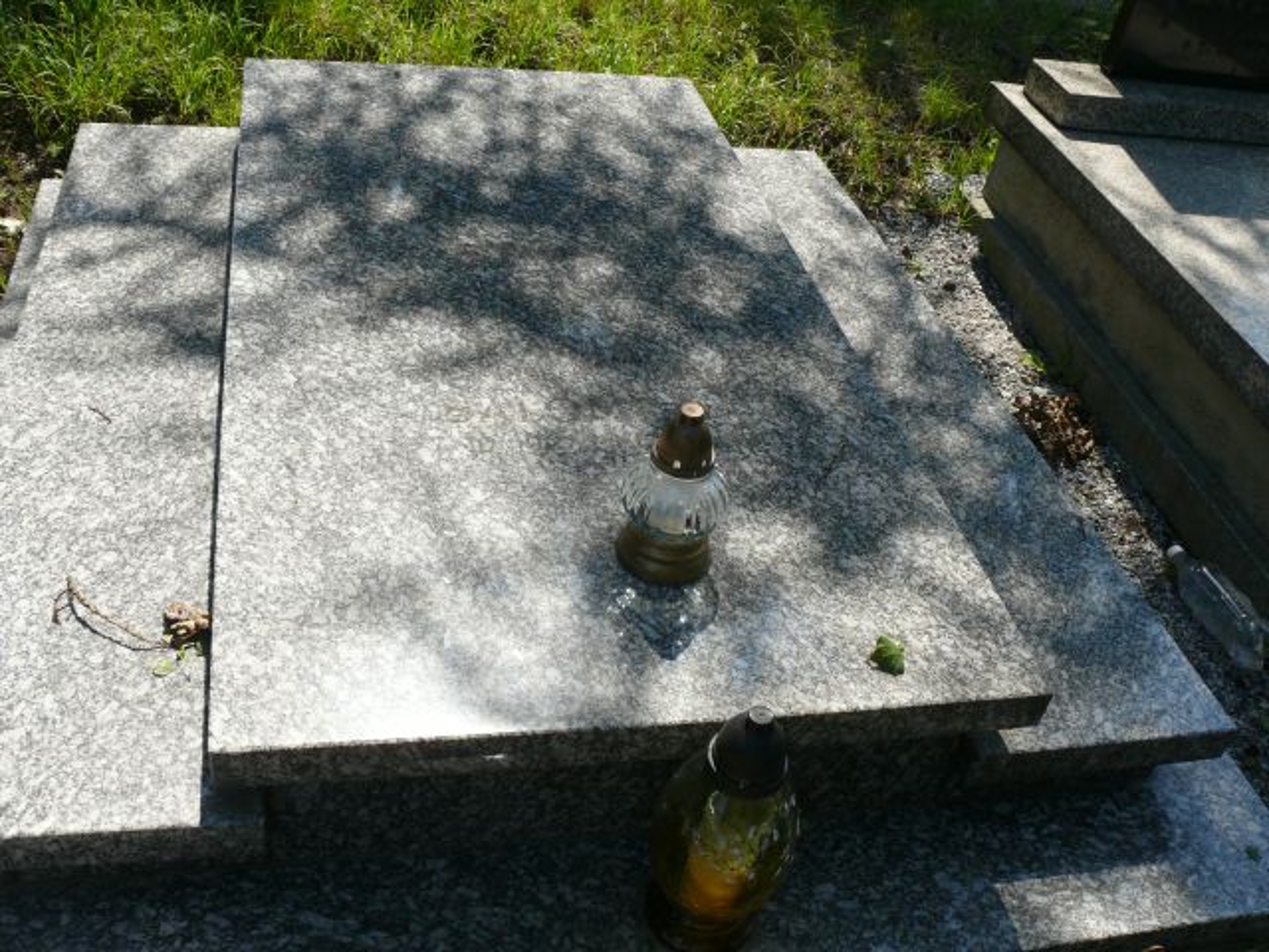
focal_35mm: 35
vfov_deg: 40.7
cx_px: 634
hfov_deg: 52.6
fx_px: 1283
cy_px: 476
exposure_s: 1/320
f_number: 5.6
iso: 100
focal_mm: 7.4
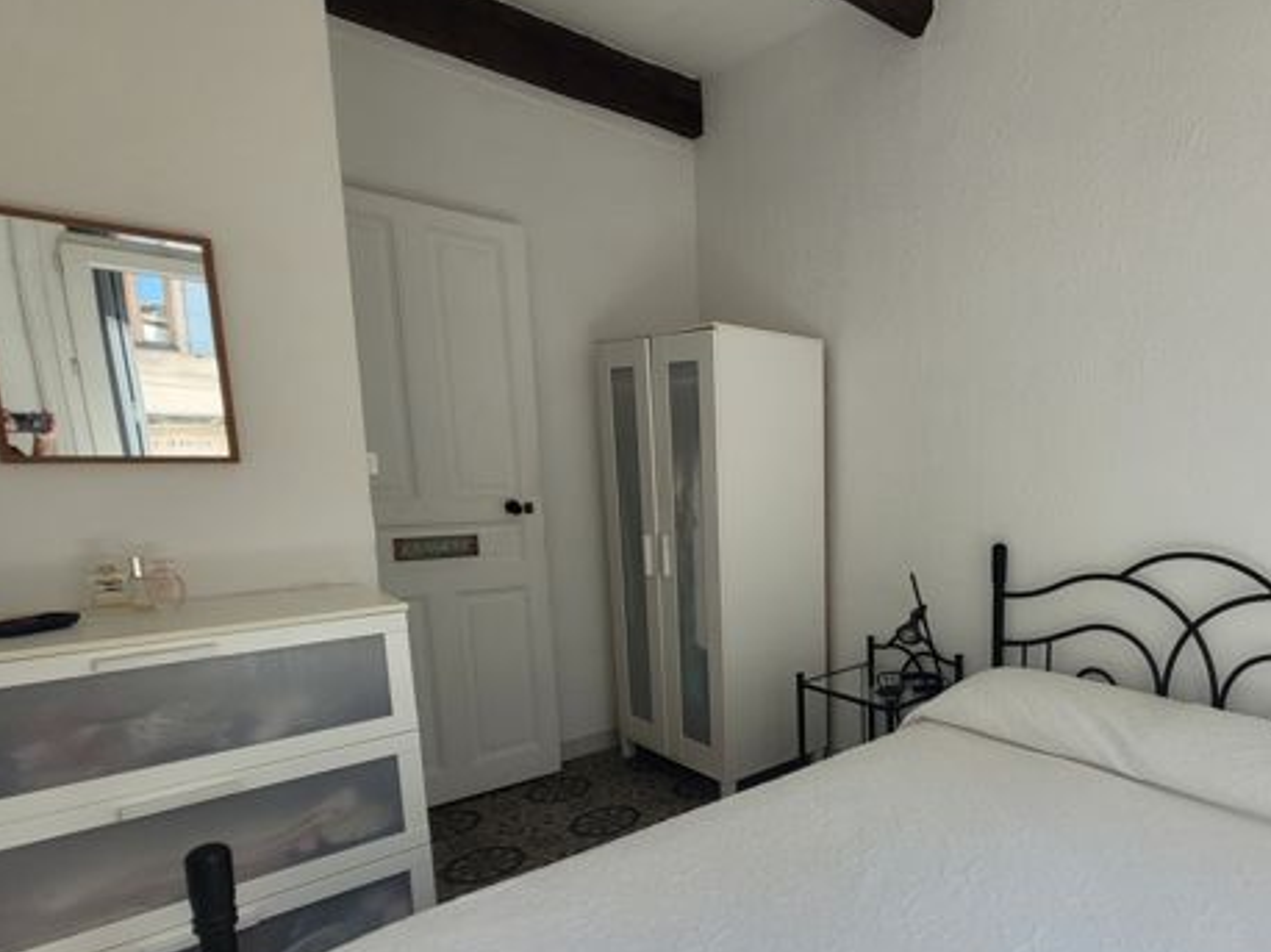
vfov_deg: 65.4
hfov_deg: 75.3
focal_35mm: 20
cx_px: 967
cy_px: 561
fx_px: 734
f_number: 2.2
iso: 40
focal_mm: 1.74
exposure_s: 1/156
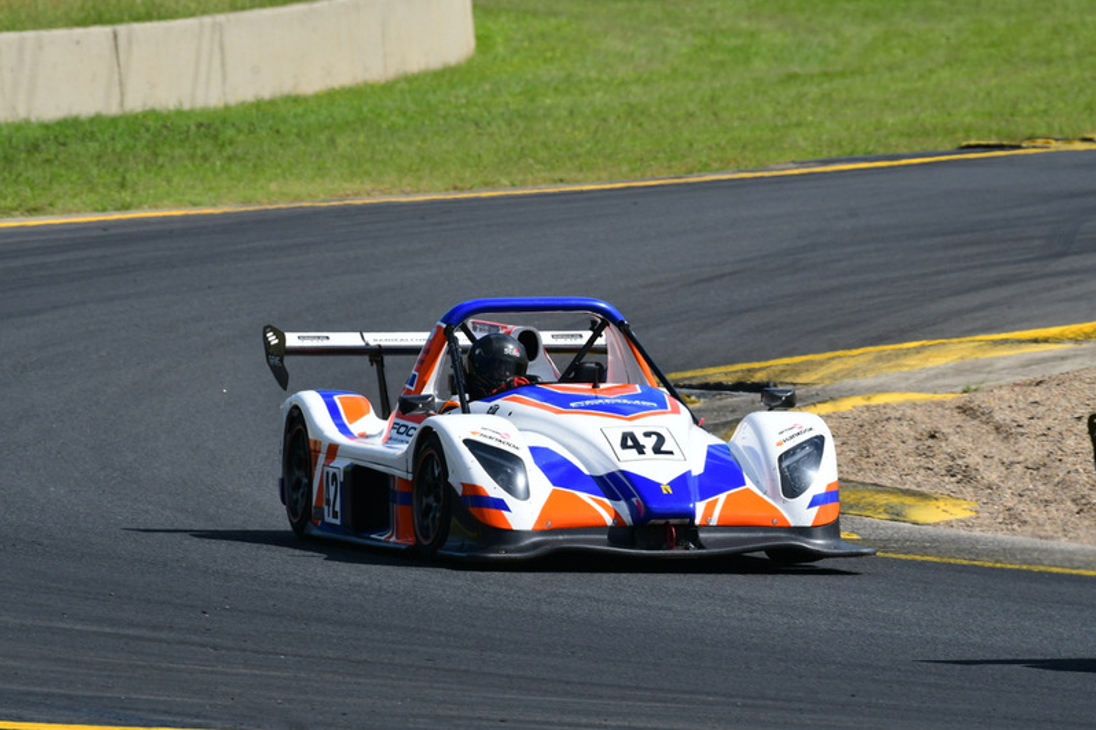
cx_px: 548
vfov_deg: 2.3
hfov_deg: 3.5
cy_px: 365
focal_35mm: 587
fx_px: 17869
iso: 320
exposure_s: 1/640
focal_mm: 390
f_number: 11
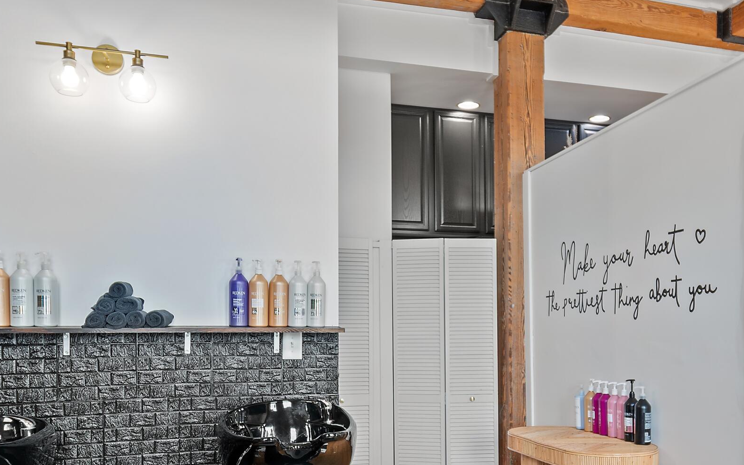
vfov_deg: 37.7
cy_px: 329
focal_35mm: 33
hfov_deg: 57.7
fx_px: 669
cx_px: 446
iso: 100
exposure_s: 1/4
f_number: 4.8
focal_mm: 11.5
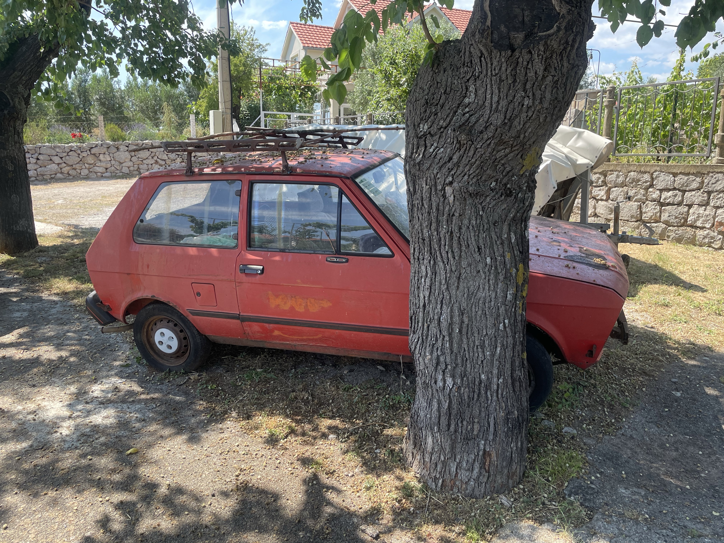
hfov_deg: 67.3
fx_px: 544
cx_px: 362
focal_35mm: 26
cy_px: 272
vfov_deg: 53.1
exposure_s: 1/643
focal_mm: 4.2
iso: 32
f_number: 1.6
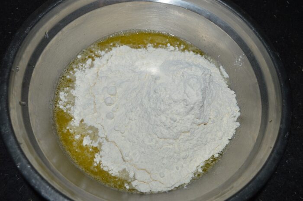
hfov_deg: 57.3
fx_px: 277
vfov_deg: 39.9
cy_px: 100
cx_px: 152
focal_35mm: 33
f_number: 8
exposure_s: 1/60
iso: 100
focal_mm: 22
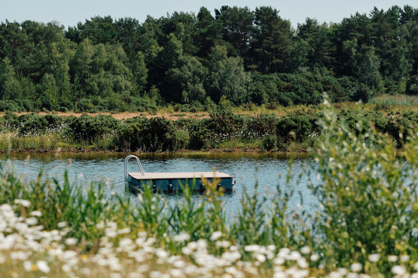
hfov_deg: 15.2
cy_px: 139
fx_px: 1567
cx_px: 209
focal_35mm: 135
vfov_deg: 10.2
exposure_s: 1/5000
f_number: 2.5
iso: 320
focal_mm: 90
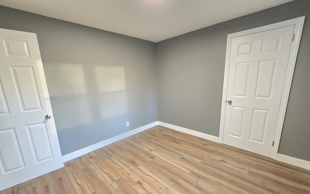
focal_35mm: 14
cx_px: 153
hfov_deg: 105.3
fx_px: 118
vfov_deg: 78.4
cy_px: 108
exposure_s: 1/60
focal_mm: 2.2
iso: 640
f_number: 2.2
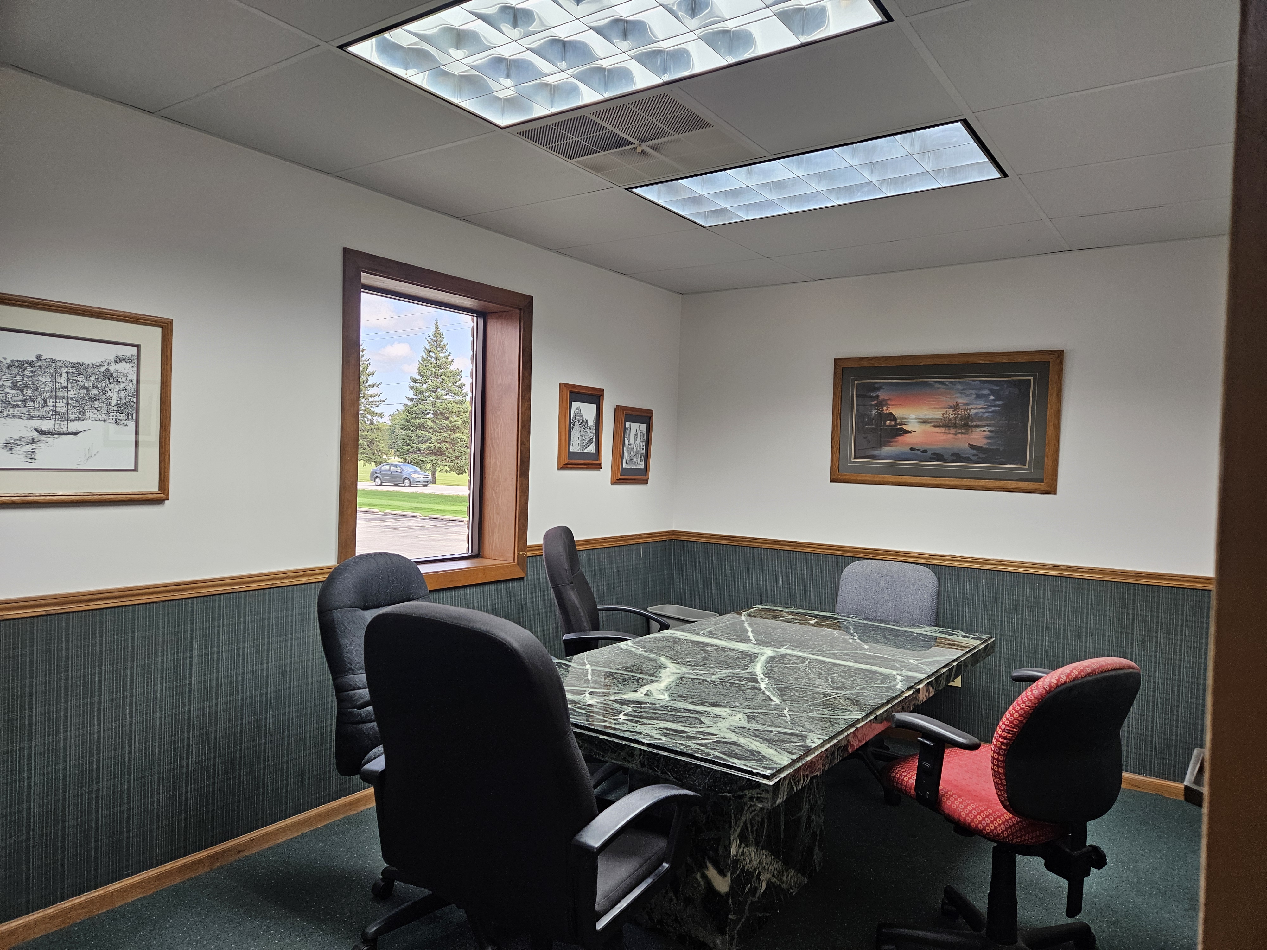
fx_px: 842
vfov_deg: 58.9
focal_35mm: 23
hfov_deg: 73.9
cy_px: 475
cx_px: 634
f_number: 1.8
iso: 200
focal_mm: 5.4
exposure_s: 1/120
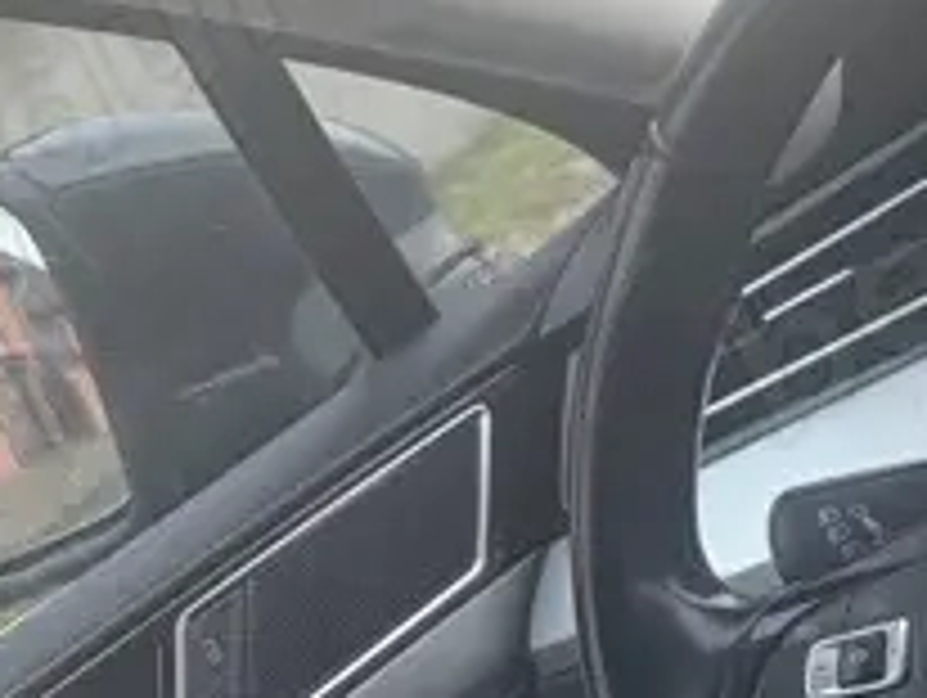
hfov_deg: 14.1
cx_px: 1575
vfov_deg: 11.7
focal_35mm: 126
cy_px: 122
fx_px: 3378
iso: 50
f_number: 1.6
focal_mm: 5.96
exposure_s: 1/386
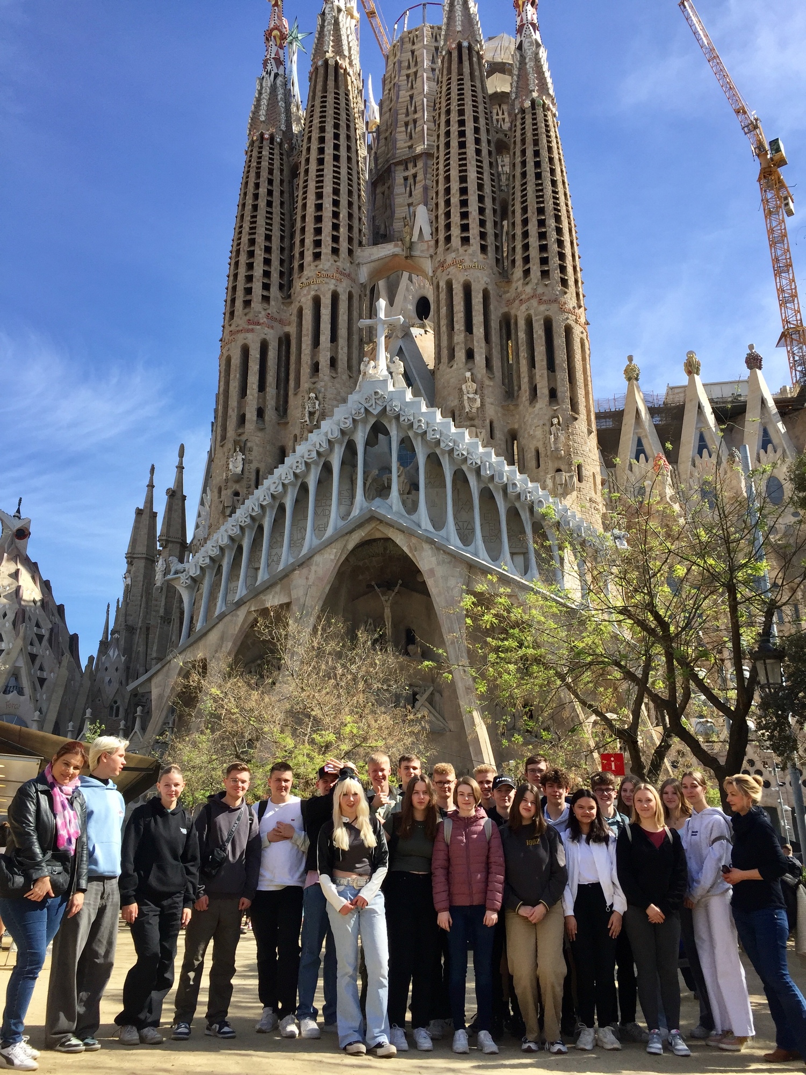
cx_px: 403
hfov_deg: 48.2
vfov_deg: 61.7
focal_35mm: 29
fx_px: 900
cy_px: 538
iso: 32
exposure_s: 1/1276
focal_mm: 4.15
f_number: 2.2
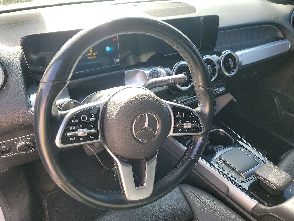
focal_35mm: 24
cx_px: 147
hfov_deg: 71.6
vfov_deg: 56.8
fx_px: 204
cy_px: 110
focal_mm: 6.7
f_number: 1.8
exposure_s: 1/119
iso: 79
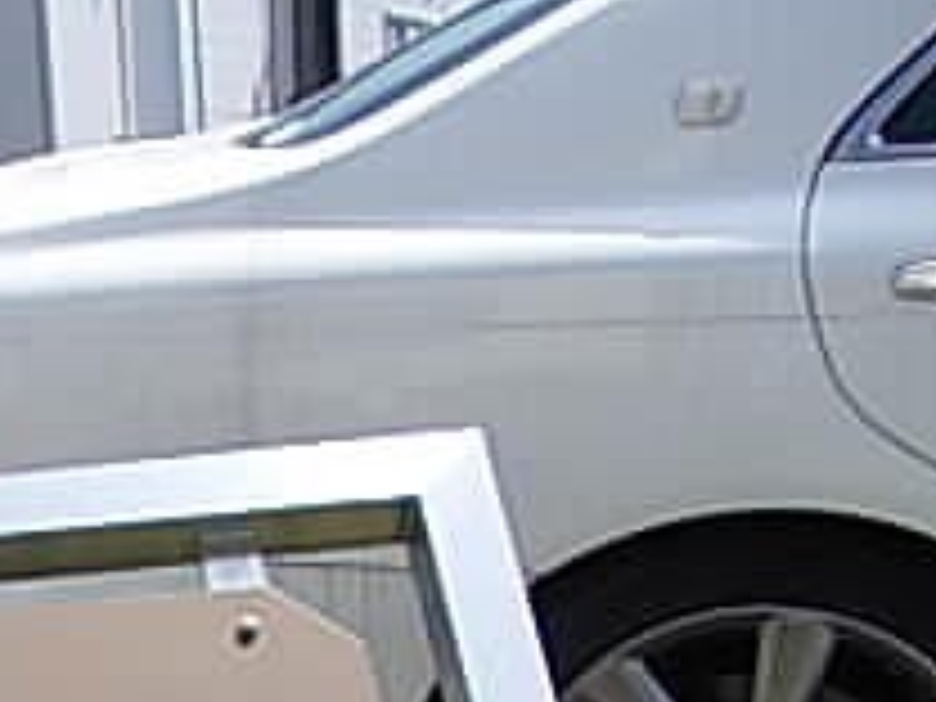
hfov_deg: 20.5
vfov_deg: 15.7
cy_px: 1071
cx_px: -328
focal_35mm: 86
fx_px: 2325
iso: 80
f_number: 5.4
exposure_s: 1/250
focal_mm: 4
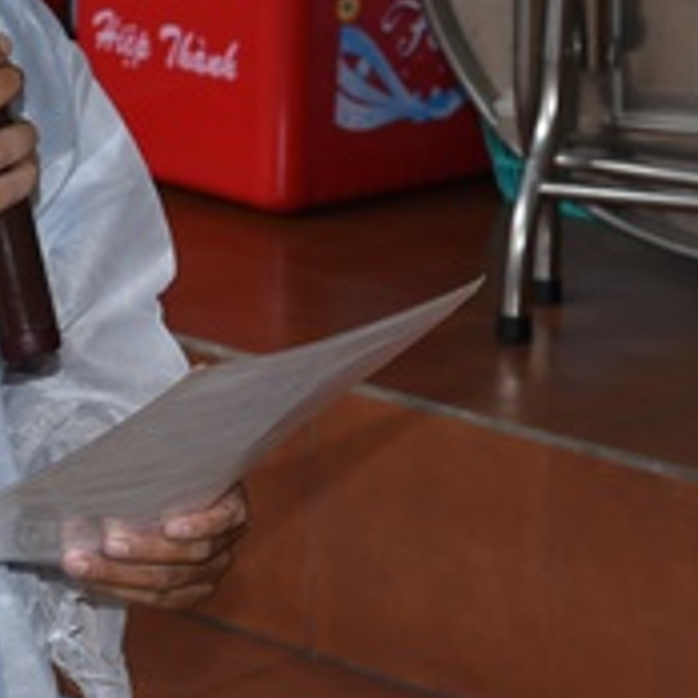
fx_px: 3194
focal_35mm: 140
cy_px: 36
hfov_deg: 12.4
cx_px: 80
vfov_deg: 12.4
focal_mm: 44
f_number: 6.3
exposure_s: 1/80
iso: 250
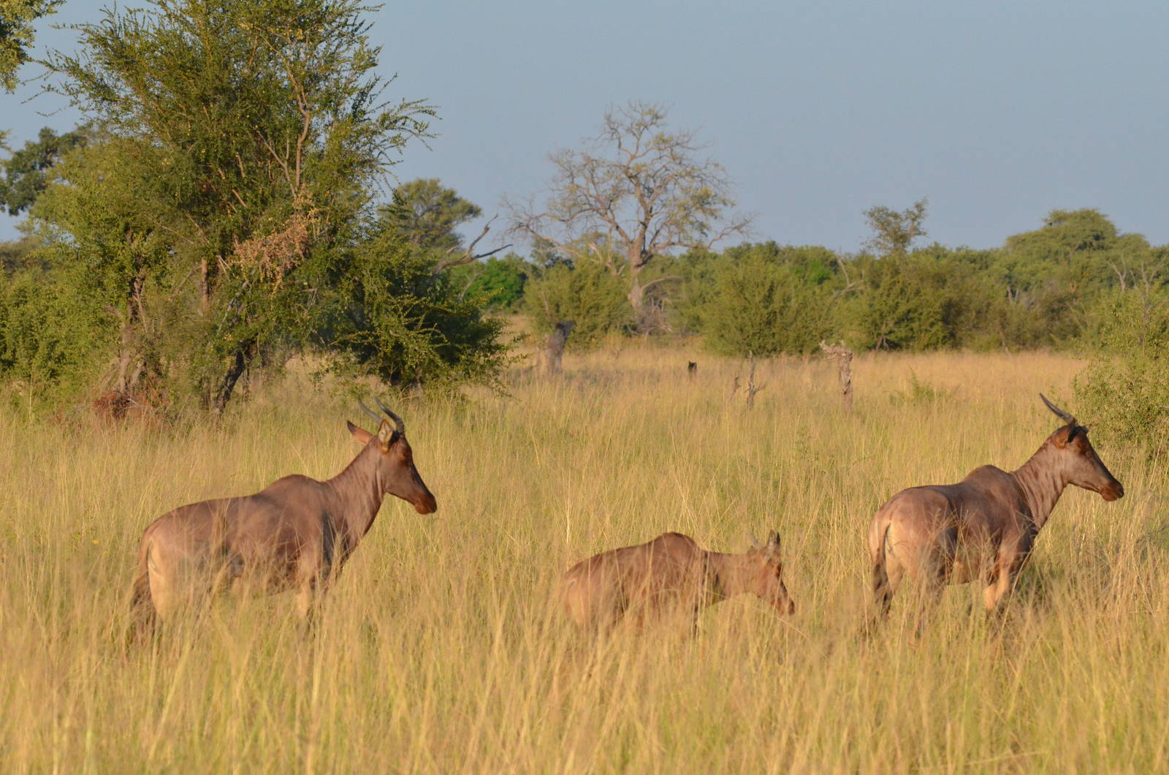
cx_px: 584
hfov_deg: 9.2
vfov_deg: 6.1
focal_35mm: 225
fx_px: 7292
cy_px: 388
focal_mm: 150
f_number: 9
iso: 2500
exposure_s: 1/5000
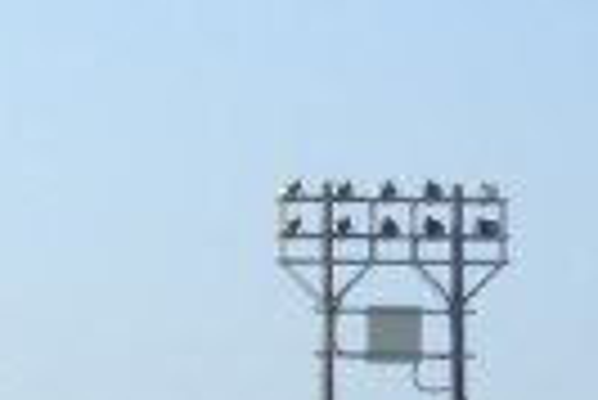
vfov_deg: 5.7
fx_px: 3908
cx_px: -571
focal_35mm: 235
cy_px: 863
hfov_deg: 8.3
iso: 100
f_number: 4
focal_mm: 9
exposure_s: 1/640
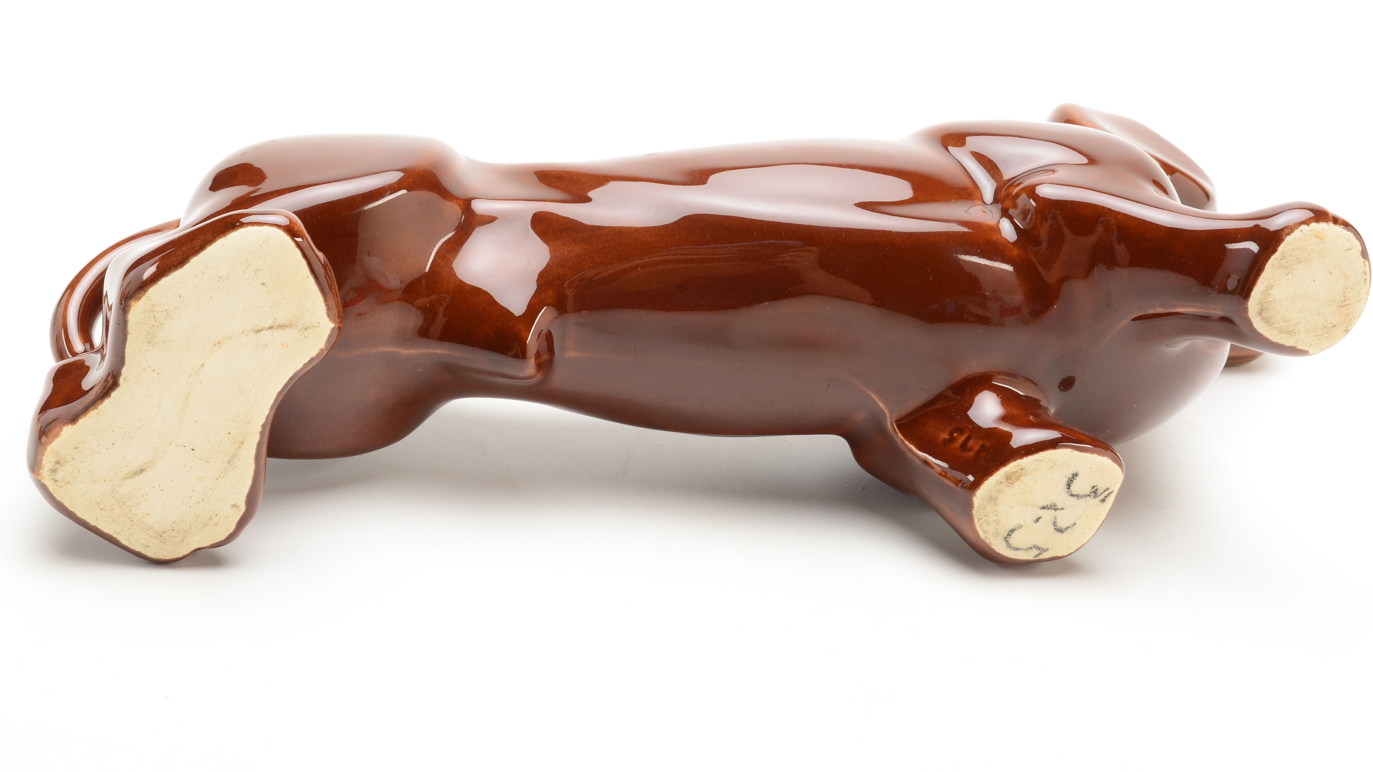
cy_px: 366
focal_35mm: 57
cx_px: 689
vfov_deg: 21.1
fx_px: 2075
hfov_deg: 36.6
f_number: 18
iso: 100
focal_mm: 36
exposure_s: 1/160
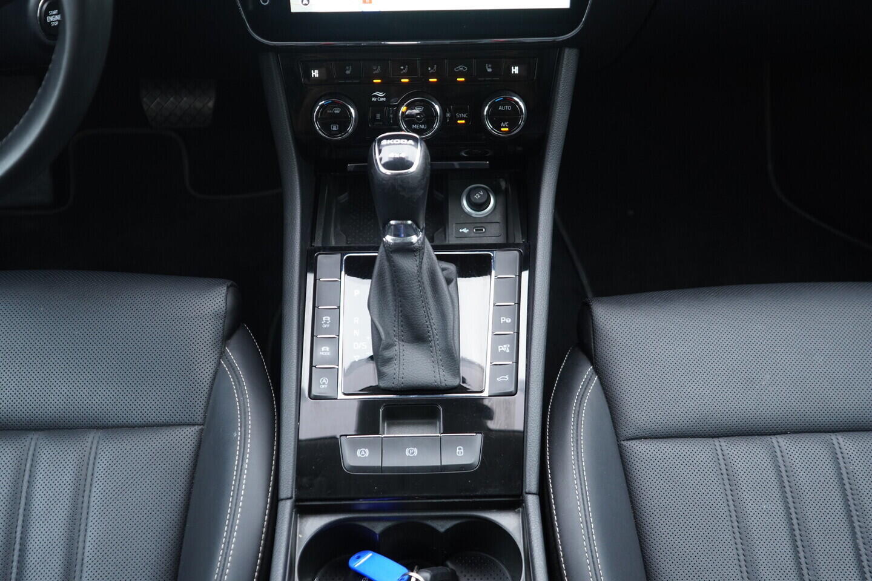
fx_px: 872
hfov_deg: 53.1
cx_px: 436
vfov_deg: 36.9
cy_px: 290
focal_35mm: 36
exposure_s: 1/40
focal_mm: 24
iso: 500
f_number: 2.8
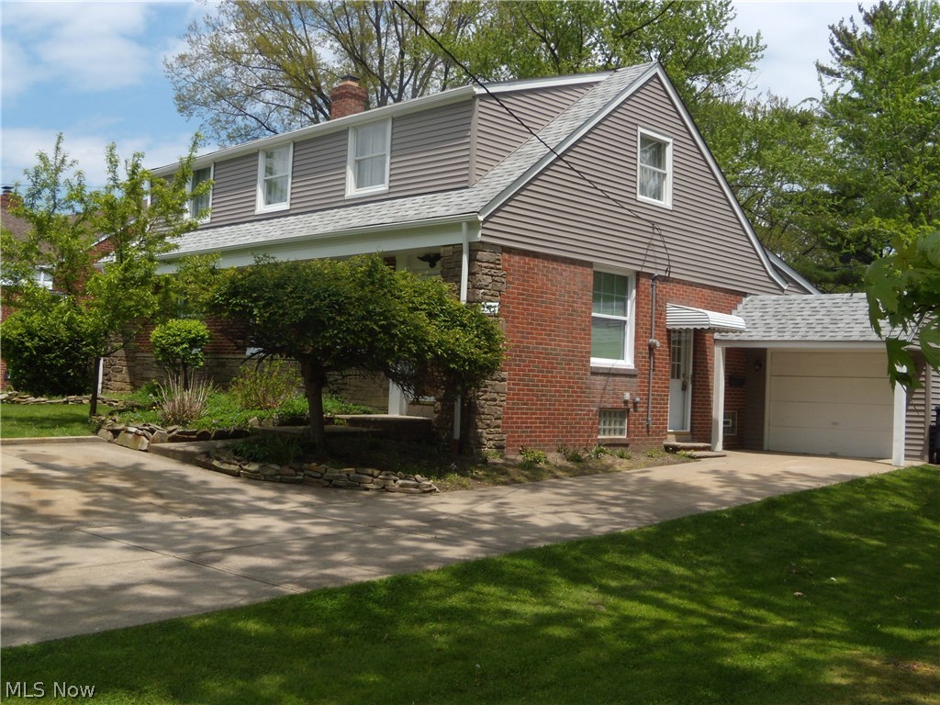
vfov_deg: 39.7
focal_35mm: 36
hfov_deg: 51.4
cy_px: 352
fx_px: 978
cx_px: 470
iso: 80
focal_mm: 6.4
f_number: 8.5
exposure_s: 1/200
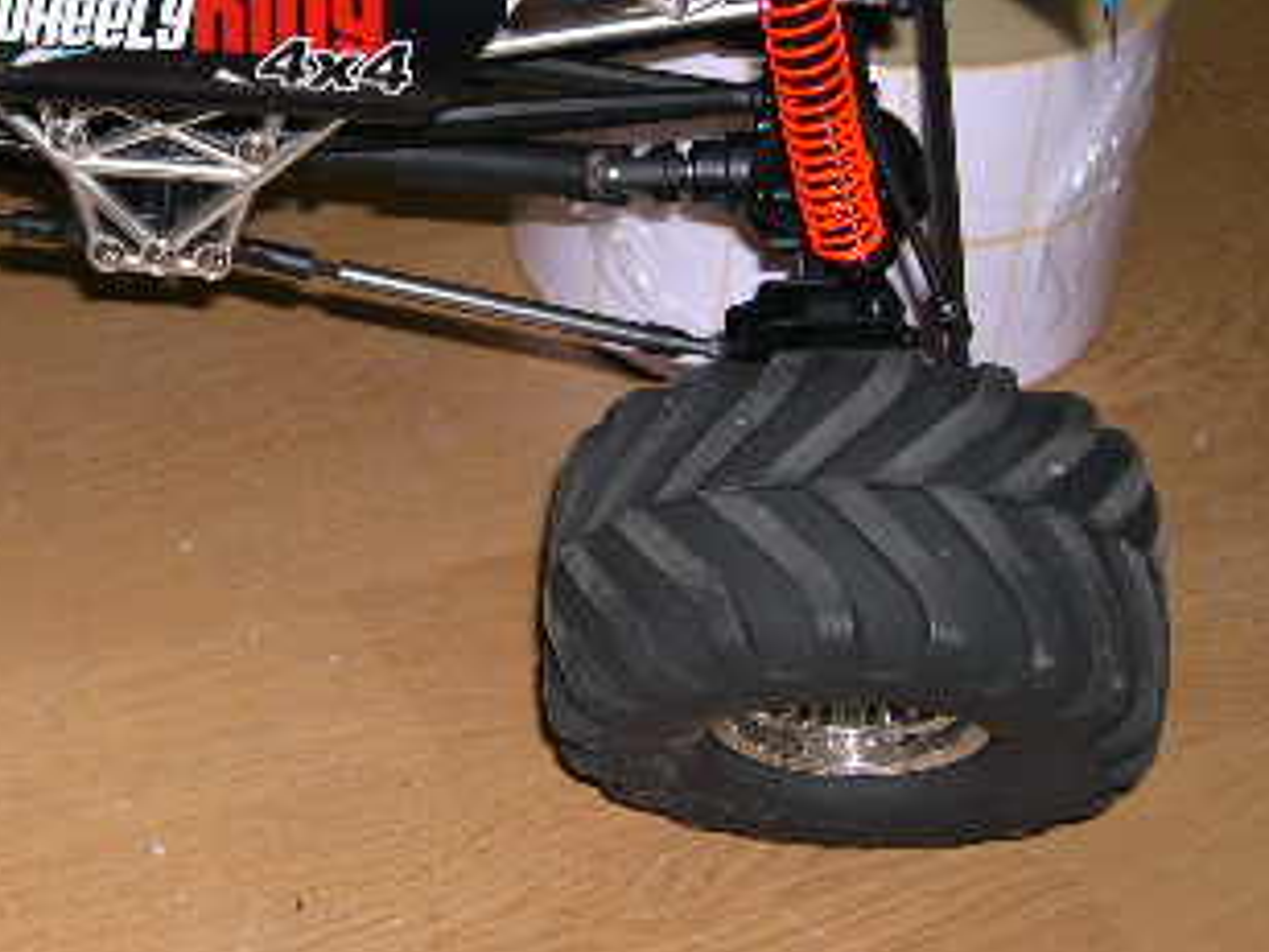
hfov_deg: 24.1
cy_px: 227
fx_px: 2896
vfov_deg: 18.5
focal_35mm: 79
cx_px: 165
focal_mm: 8
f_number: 2.8
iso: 100
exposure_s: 1/60
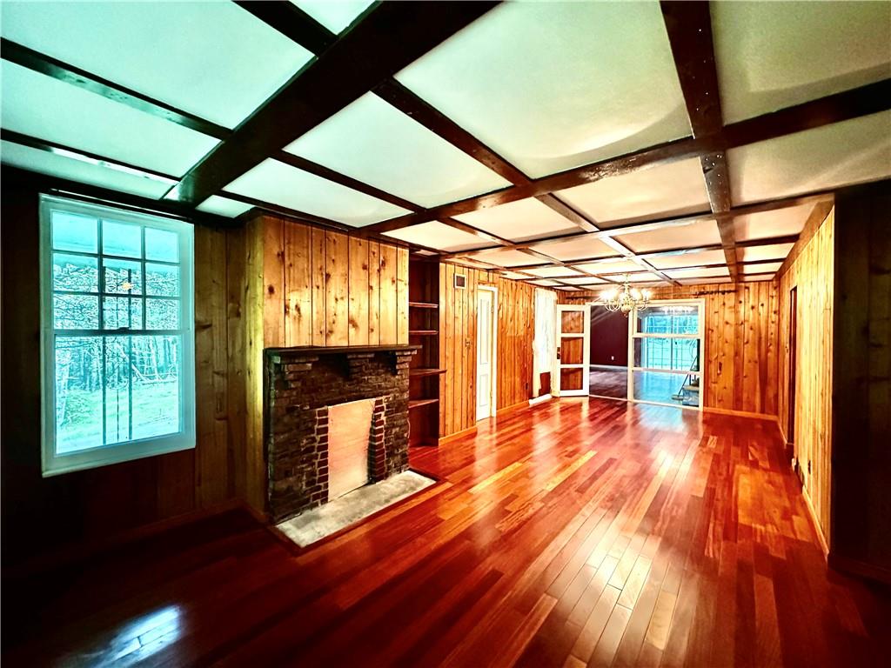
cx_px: 446
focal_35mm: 14
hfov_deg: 102.1
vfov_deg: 85.7
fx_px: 360
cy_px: 334
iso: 1250
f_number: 2.2
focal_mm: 2.22
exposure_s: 1/60
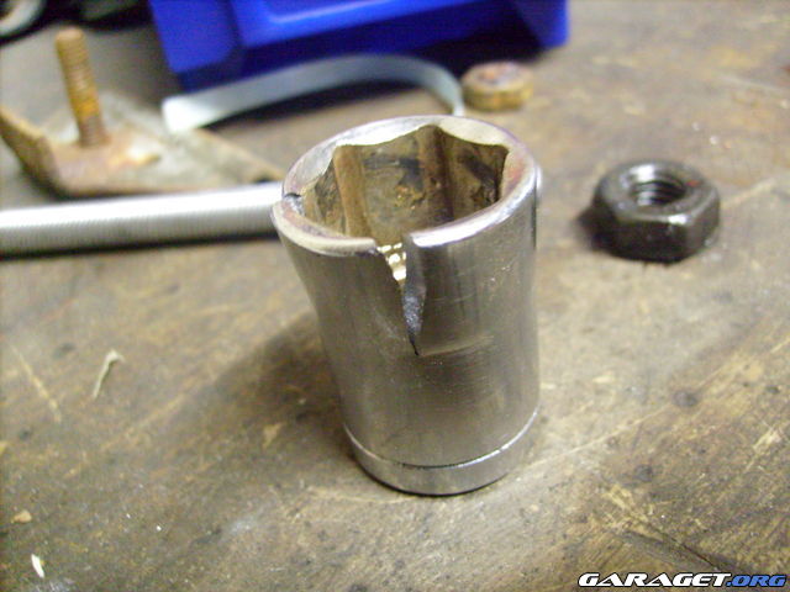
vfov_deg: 40.7
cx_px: 395
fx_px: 799
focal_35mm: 35
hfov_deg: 52.6
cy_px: 296
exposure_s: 1/6
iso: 200
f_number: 2.8
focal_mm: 5.8
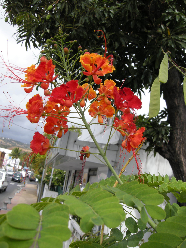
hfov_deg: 40.7
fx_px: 251
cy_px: 124
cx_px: 93
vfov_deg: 52.6
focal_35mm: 35
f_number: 4.8
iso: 64
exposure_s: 1/161
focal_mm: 7.5
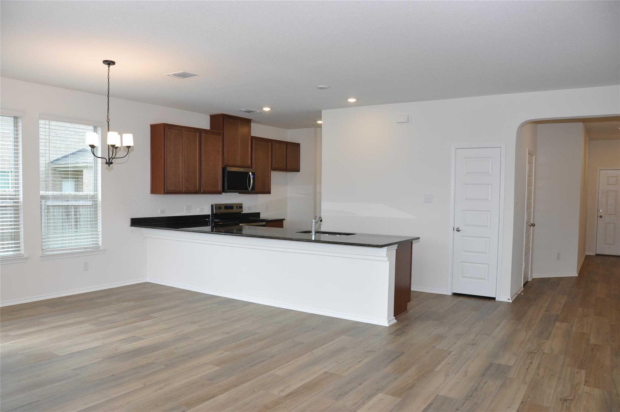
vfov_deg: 47.8
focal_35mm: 27
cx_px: 310
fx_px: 464
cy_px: 206
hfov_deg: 67.4
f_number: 5
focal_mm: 18
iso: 400
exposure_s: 1/100
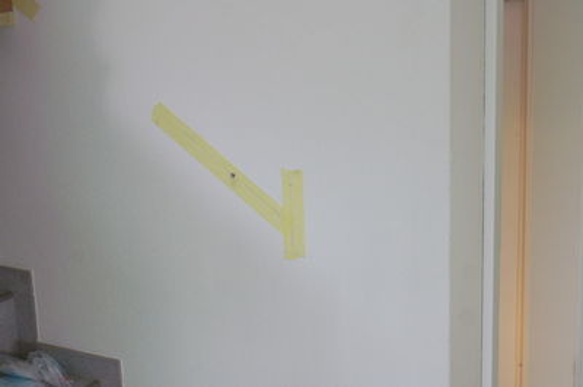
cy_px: 194
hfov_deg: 33.4
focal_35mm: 60
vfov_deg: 22.6
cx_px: 292
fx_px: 971
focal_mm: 40
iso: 500
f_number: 5.6
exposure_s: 1/80
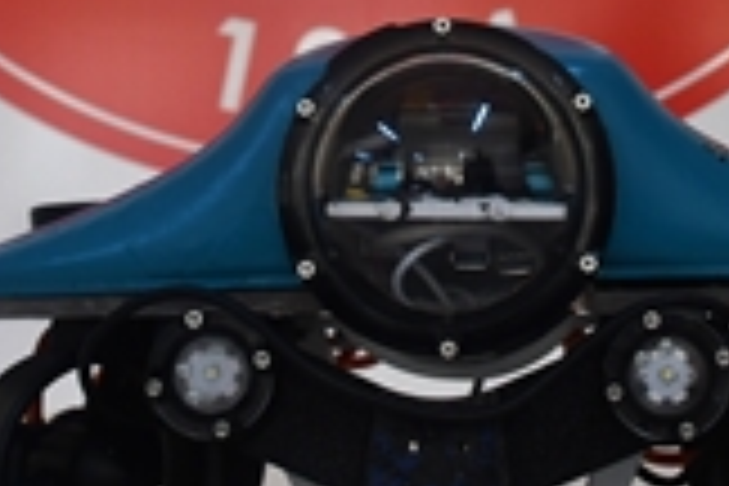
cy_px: -180
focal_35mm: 100
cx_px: 436
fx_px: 2025
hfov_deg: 20.4
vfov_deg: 13.1
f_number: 4.5
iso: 400
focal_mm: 18
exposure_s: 1/250
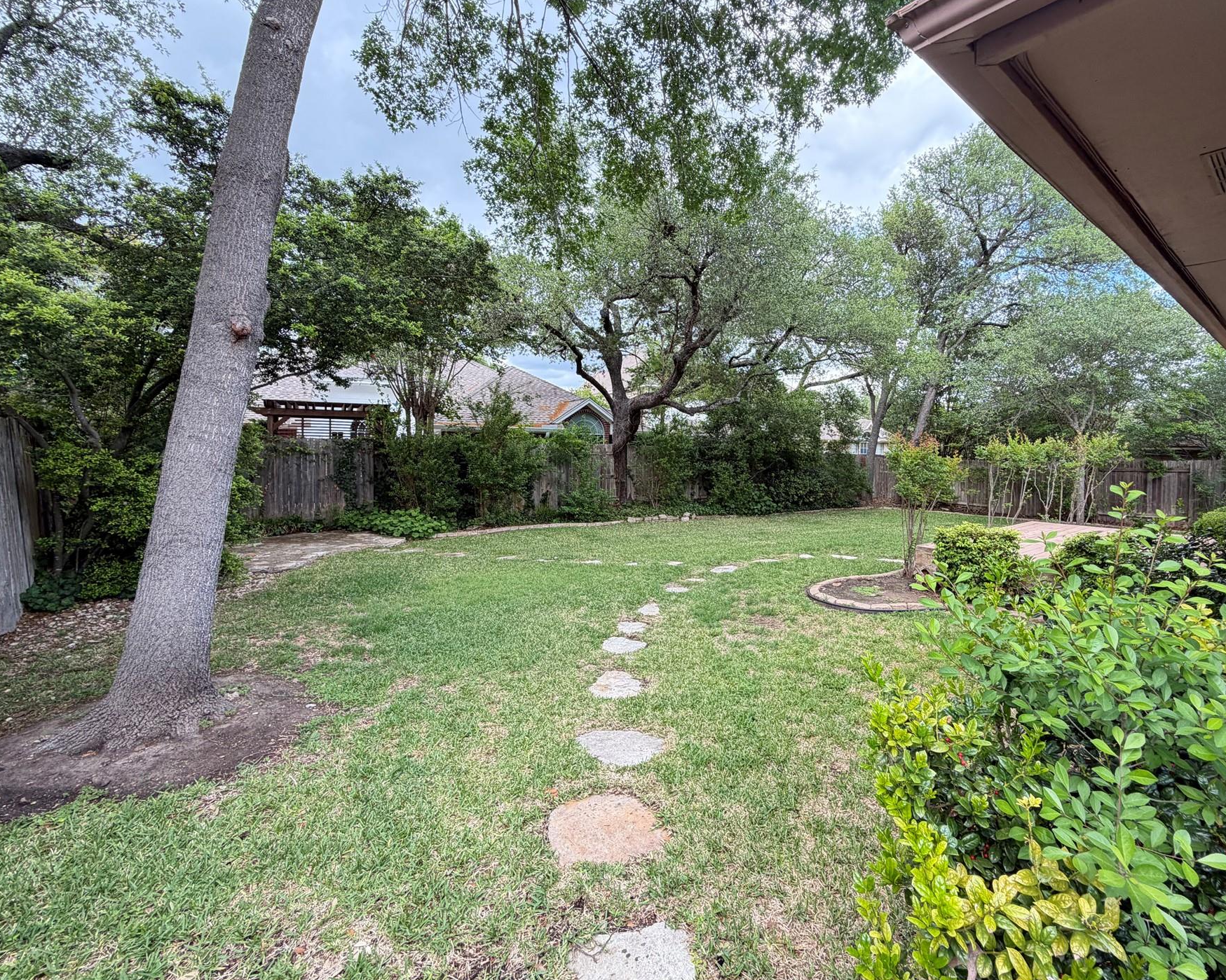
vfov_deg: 80.3
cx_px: 681
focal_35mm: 16
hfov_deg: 92.7
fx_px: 581
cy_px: 458
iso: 64
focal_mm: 2.22
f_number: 2.2
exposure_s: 1/210
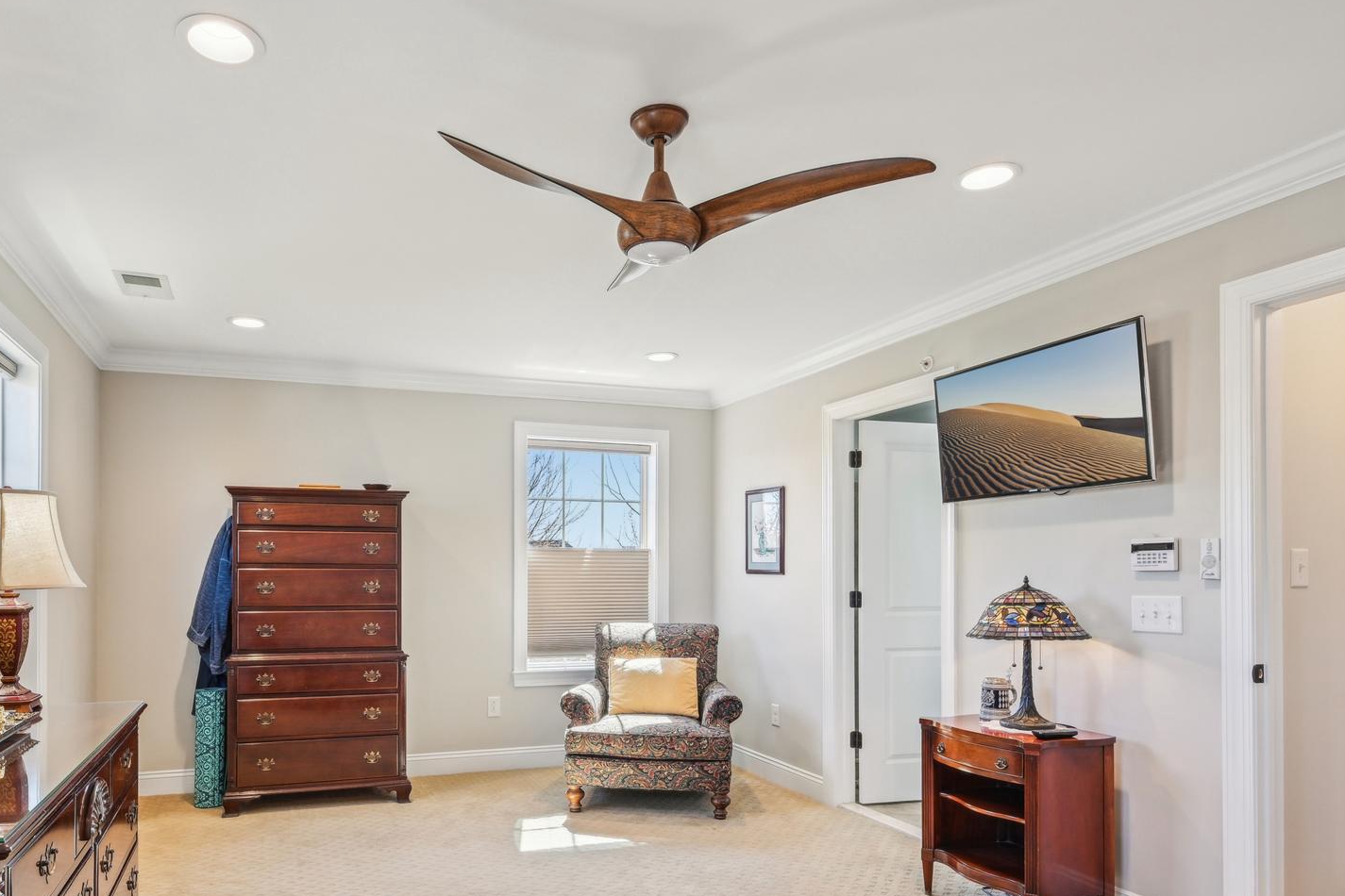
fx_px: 859
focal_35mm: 23
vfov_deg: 54.4
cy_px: 571
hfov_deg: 75.4
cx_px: 548
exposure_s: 1/100
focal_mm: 16
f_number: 8
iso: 800
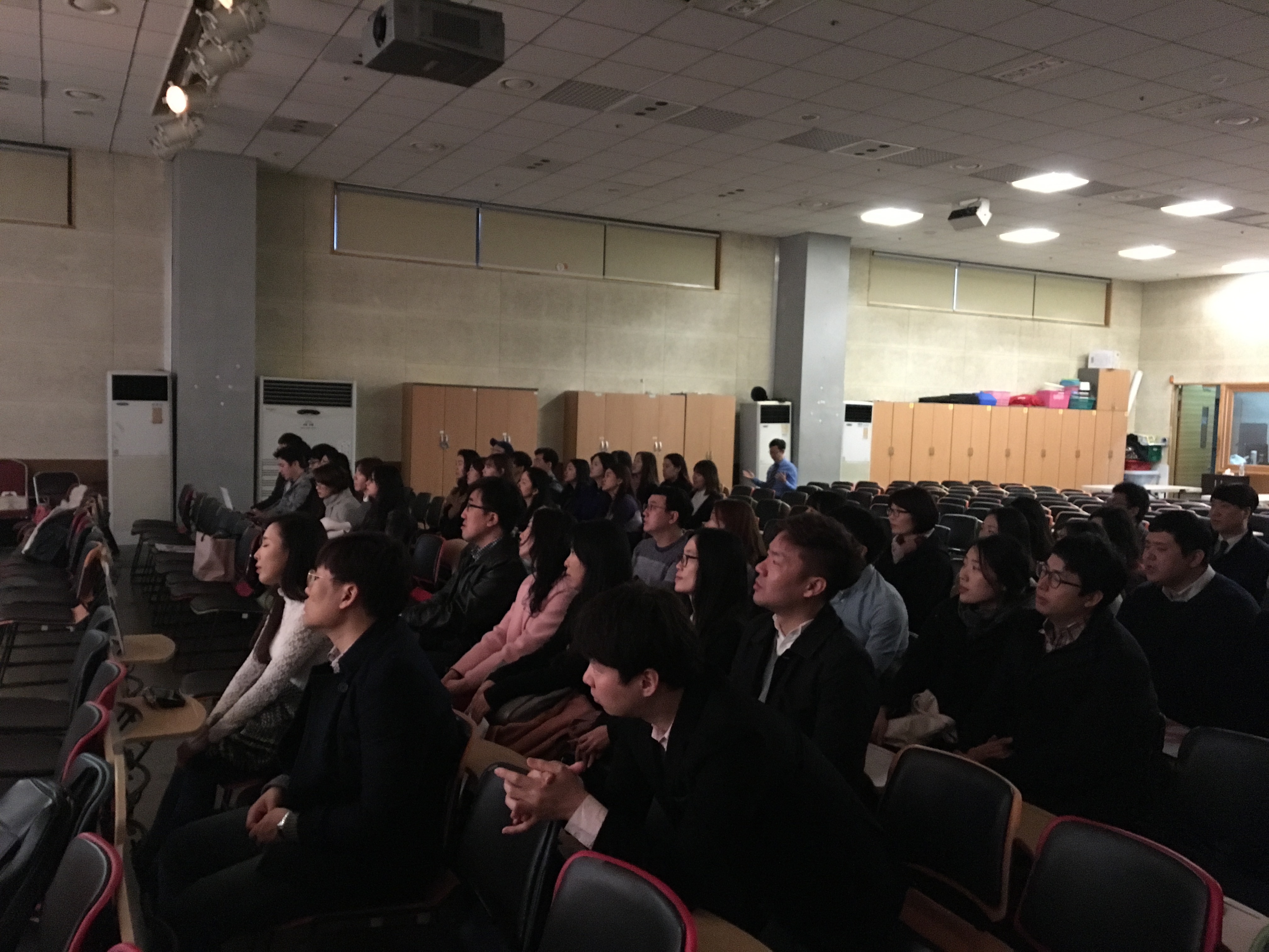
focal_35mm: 29
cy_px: 476
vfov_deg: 48.2
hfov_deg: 61.7
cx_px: 634
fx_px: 1063
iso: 320
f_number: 2.2
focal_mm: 4.15
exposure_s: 1/15
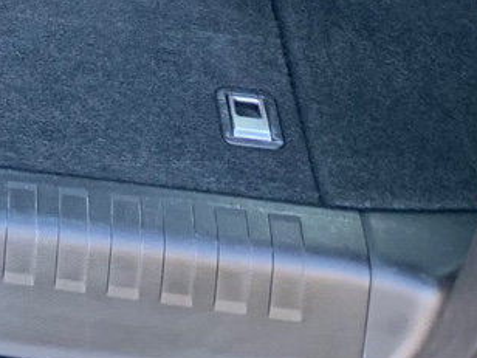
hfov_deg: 16.3
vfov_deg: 12.4
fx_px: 1488
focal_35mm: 108
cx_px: -276
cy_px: -302
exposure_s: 1/66
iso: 100
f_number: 1.8
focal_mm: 4.25
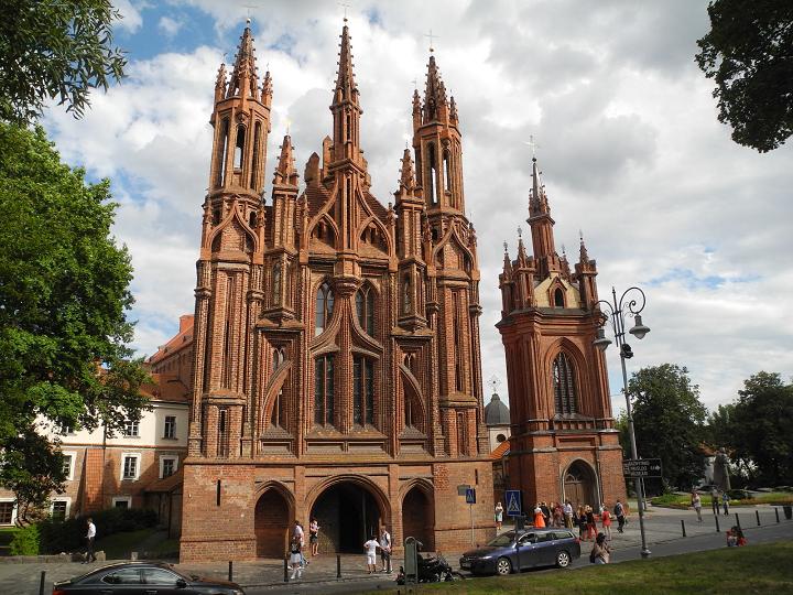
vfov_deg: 49.7
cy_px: 298
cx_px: 396
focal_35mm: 28
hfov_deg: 63.4
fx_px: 641
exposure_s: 1/800
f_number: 3.5
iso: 100
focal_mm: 6
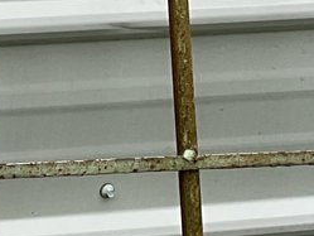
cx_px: -619
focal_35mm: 176
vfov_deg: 7.8
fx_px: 1597
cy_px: -355
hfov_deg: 9.1
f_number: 1.8
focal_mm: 3
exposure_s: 1/749
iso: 16
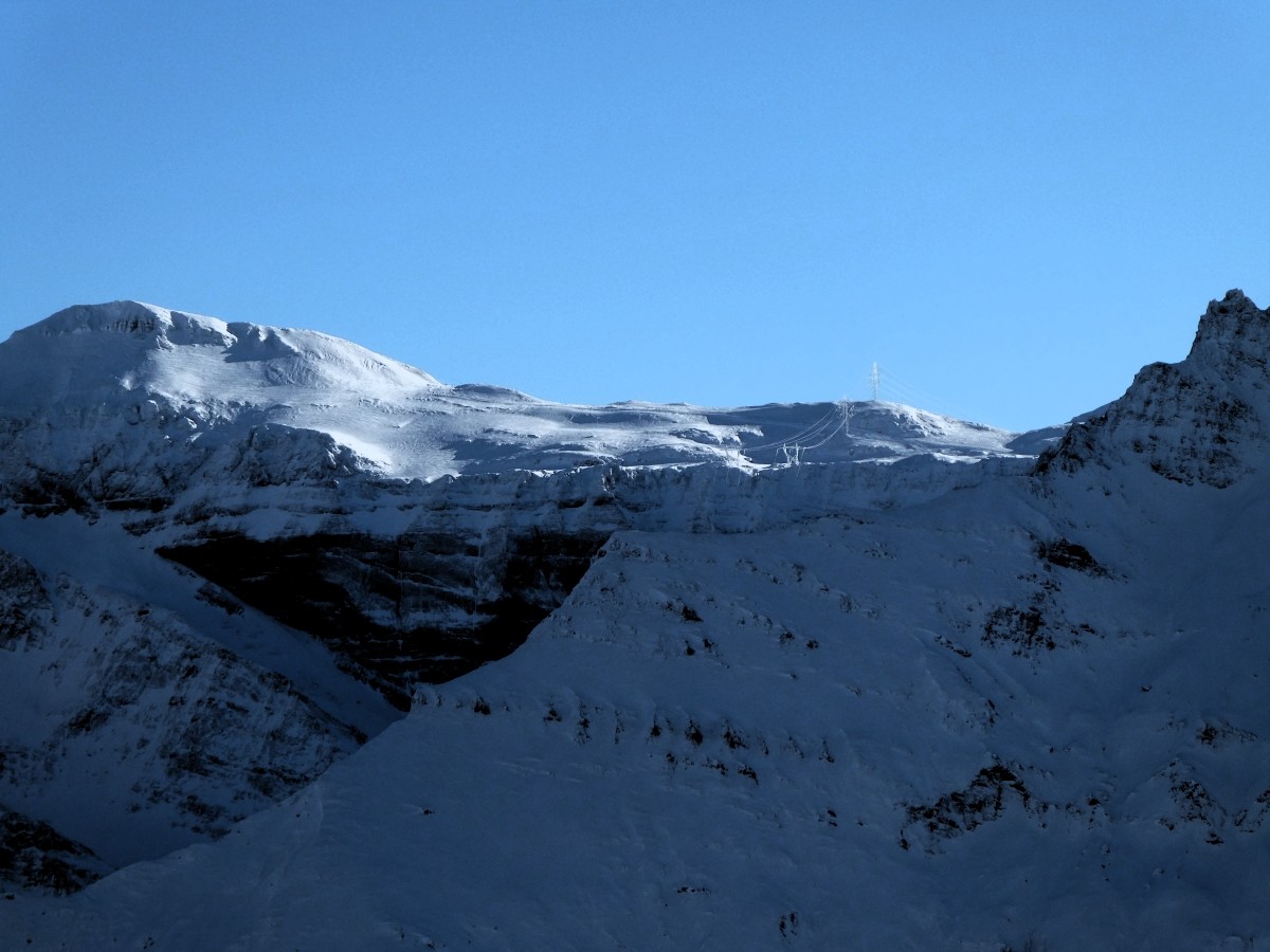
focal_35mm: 151
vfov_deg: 9.8
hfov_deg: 13.1
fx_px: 5540
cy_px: 476
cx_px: 635
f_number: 5.4
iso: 80
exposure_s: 1/800
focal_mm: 27.1
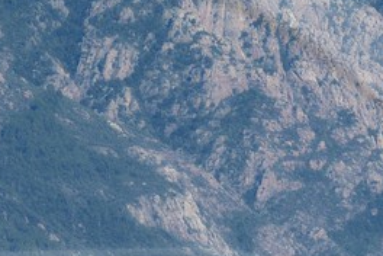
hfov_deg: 1.7
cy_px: 490
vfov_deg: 1.1
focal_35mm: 1213
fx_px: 12904
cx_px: 0
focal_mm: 200
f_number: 11
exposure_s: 1/1000
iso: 400
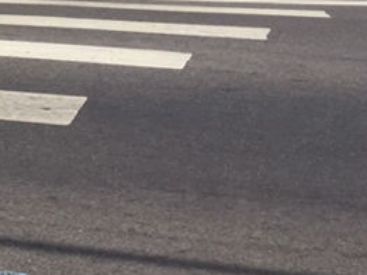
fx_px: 1273
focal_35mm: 120
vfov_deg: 11.9
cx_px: -277
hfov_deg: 14.6
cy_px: -121
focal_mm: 4.15
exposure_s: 1/1647
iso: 32
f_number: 2.2
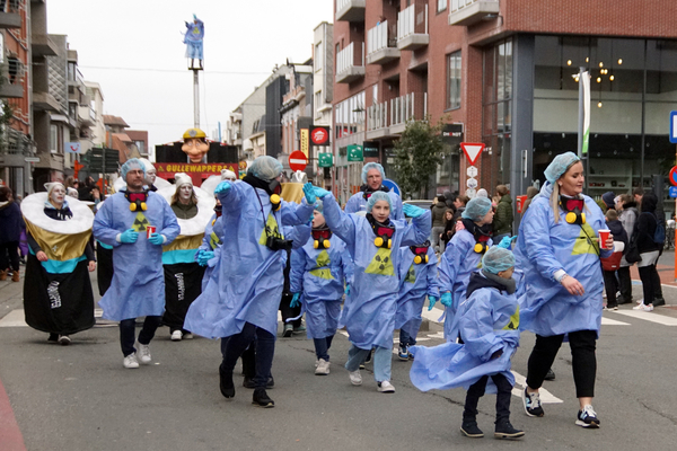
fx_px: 987
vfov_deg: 25.8
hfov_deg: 37.9
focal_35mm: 52
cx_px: 338
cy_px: 226
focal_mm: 35
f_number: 4.5
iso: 2000
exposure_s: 1/2000
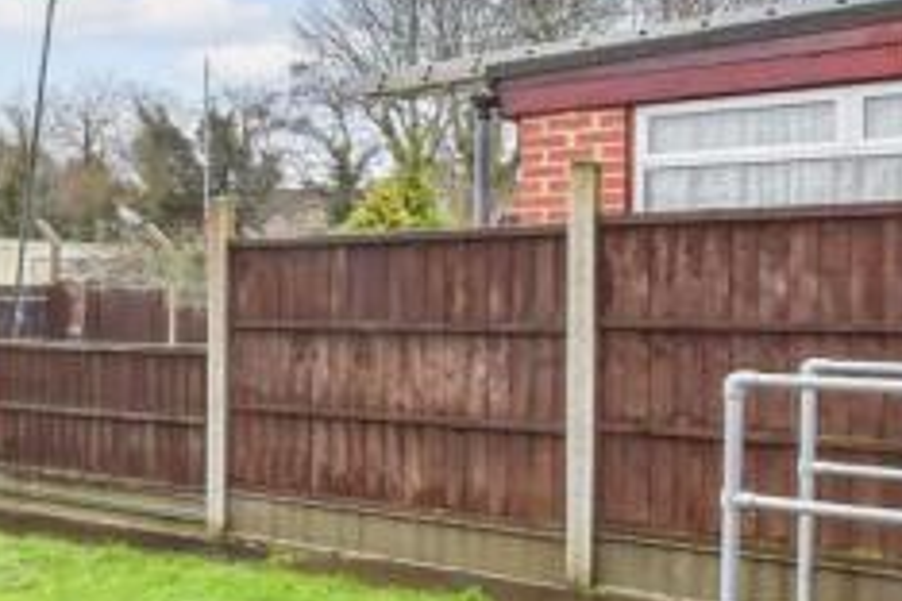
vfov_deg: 31.9
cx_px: -260
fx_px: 1052
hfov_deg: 34.0
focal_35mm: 42
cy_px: 291
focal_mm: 10
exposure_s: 1/50
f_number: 8
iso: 320
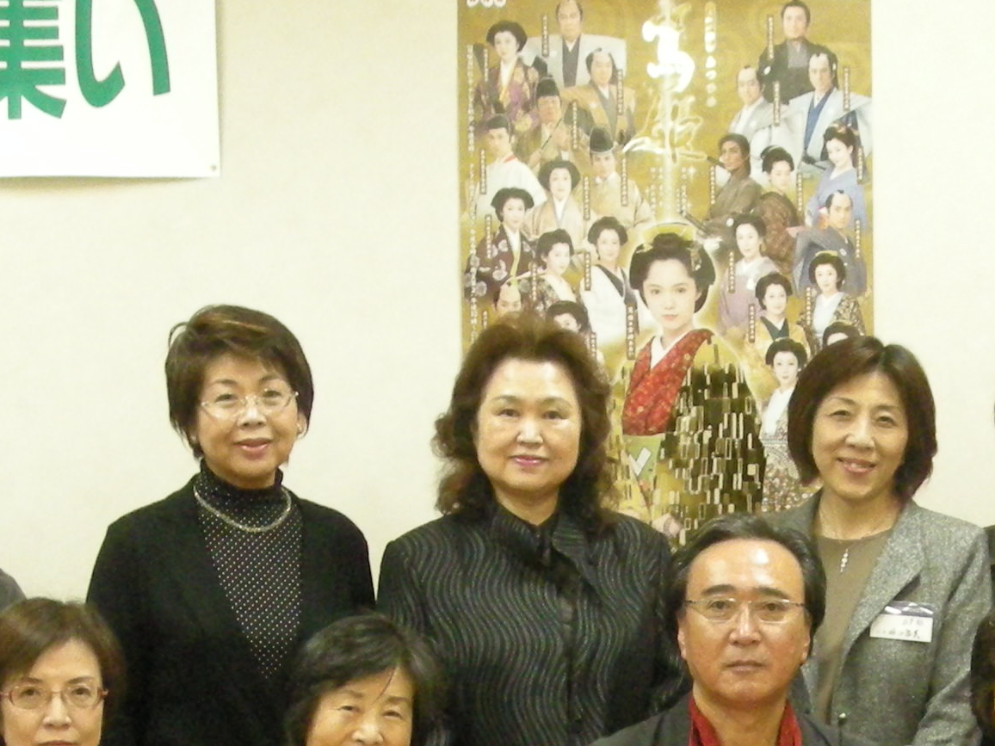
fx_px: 2673
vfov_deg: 15.4
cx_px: 686
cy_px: 882
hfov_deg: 21.0
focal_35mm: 93
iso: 400
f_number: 2.8
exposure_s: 1/36.4
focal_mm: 5.7
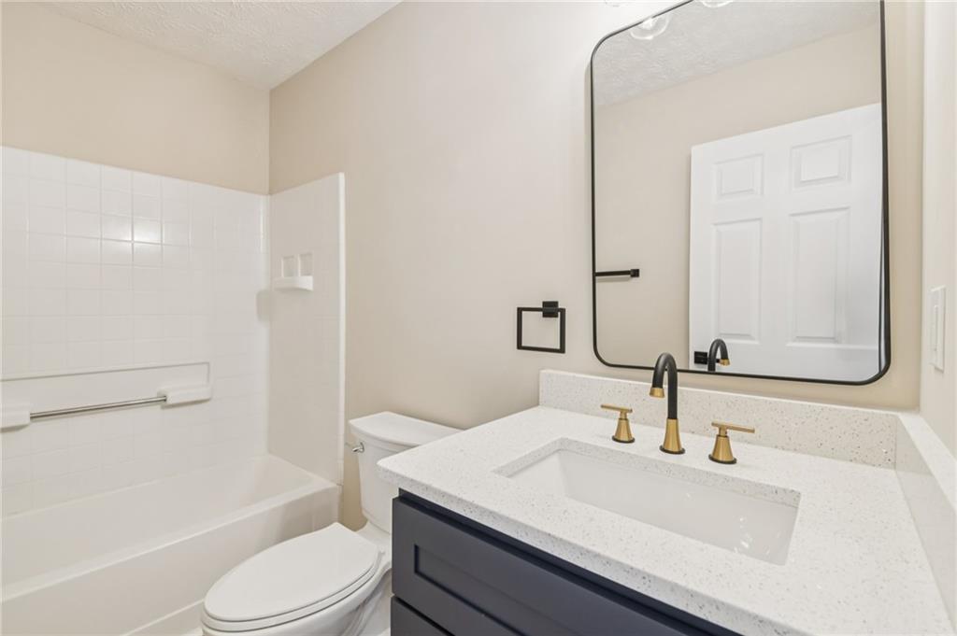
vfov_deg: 70.3
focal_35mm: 17
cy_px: 318
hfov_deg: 93.3
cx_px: 478
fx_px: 452
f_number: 8
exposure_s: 1/30
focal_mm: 17
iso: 400
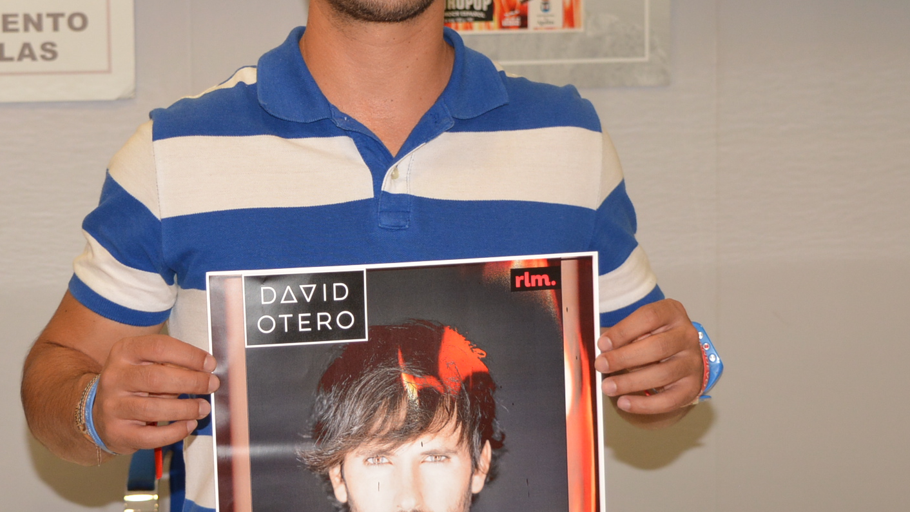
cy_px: 241
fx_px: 2413
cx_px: 331
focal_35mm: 100
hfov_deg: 21.3
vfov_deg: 12.1
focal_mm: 30
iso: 400
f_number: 4.2
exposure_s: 1/60
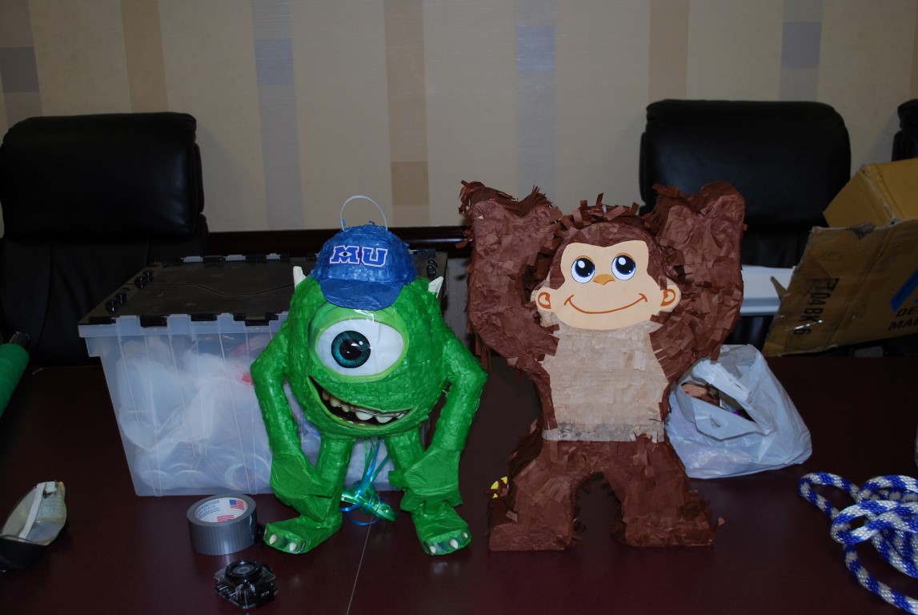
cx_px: 459
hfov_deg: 49.5
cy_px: 308
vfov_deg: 34.3
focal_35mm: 39
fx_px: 996
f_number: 4.2
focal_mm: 26
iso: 200
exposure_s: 1/60
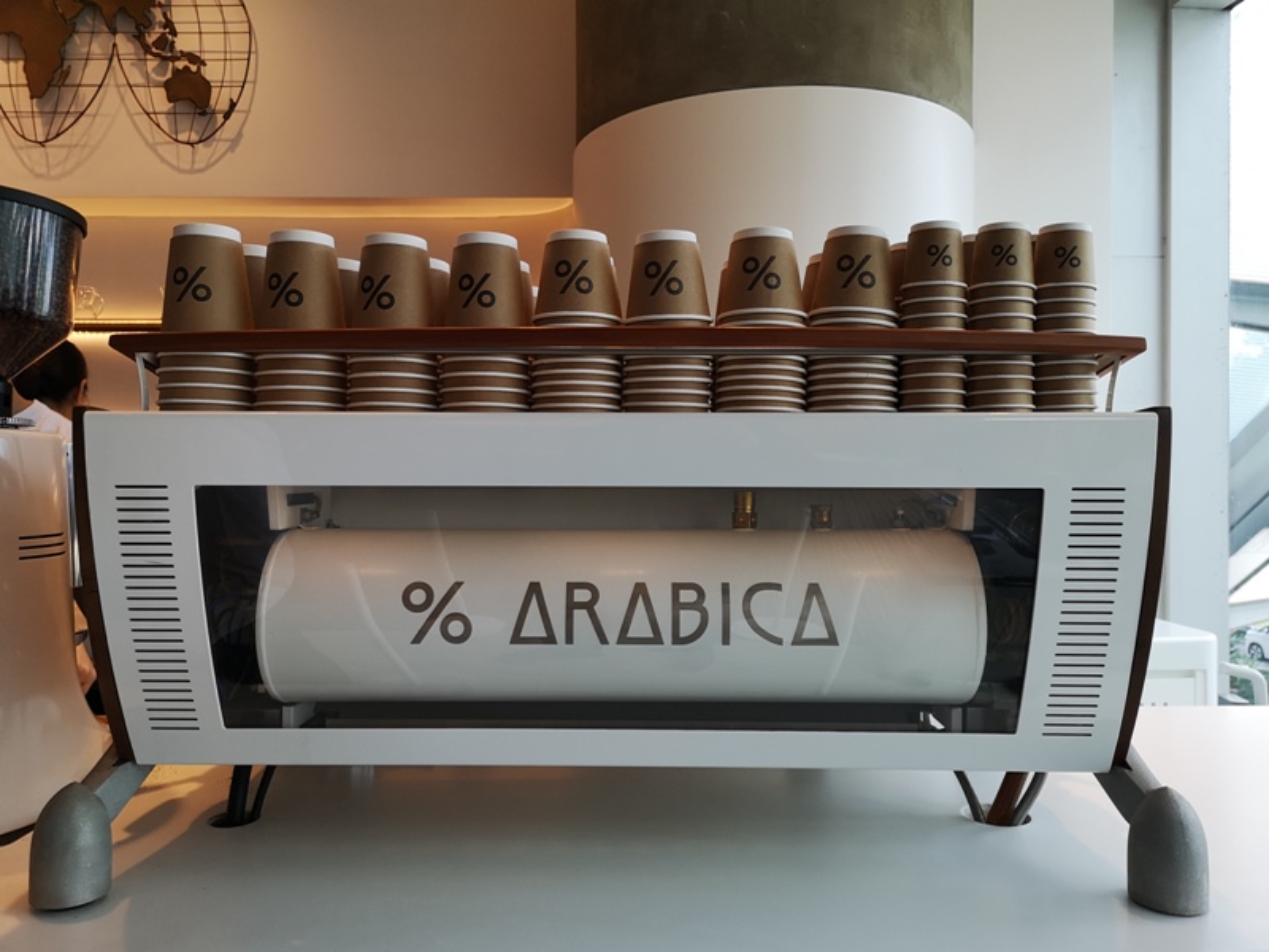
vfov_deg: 51.4
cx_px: 634
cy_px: 476
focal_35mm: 27
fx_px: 990
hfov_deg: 65.3
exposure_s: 1/179
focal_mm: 3.95
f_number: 1.8
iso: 50
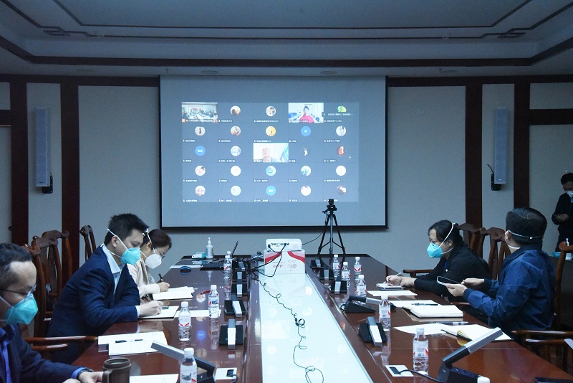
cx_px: 286
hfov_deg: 41.1
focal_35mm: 48
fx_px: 764
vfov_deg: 28.1
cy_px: 192
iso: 10000
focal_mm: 48
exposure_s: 1/800
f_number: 6.3
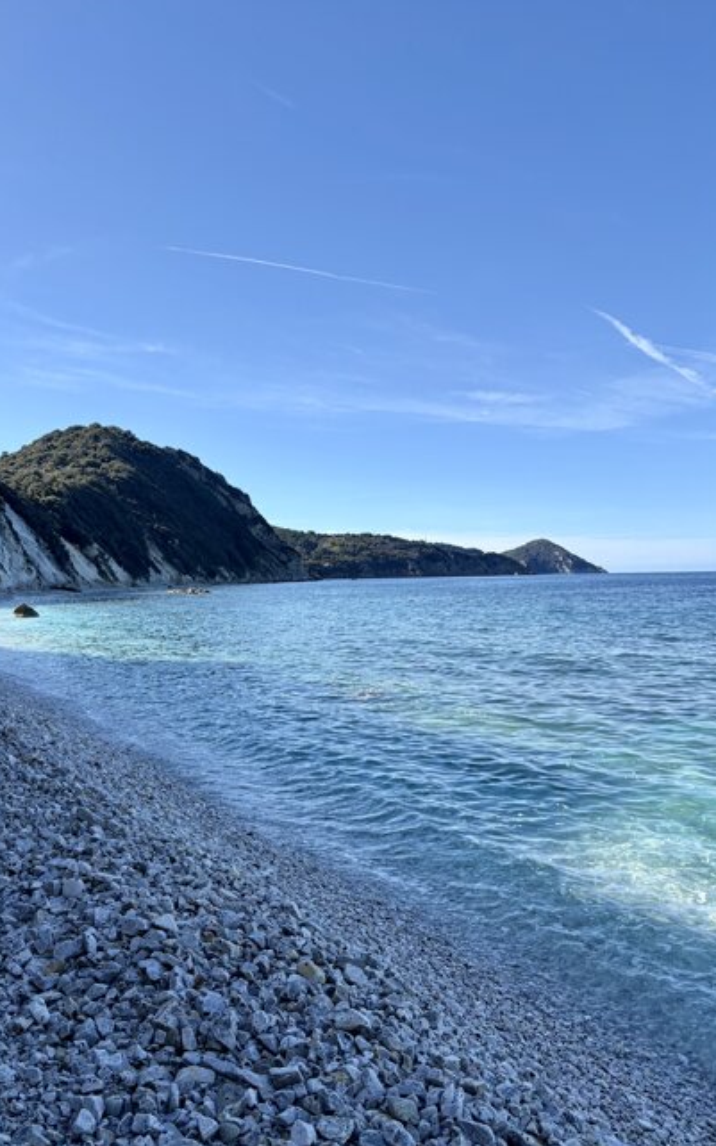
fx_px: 875
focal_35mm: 28
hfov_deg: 44.3
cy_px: 567
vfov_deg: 66.5
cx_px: 288
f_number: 1.6
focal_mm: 5.96
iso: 50
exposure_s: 1/2985
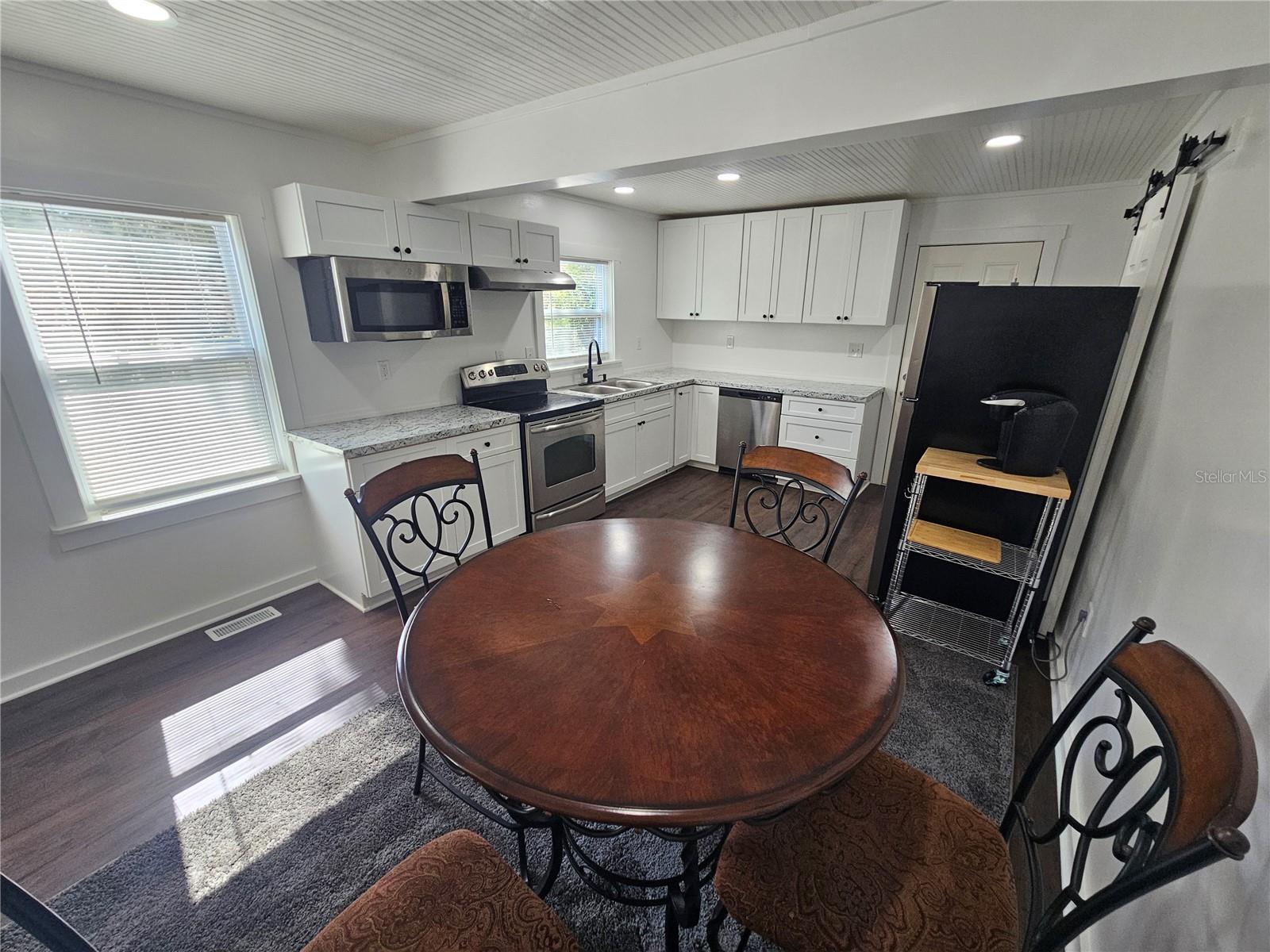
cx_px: 635
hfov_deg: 106.2
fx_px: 477
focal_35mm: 13
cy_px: 476
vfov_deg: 89.9
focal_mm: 2.2
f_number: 2.2
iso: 64
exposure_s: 1/60
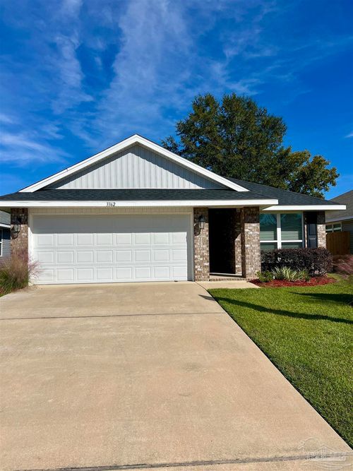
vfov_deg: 67.3
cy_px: 236
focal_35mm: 26
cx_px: 176
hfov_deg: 53.0
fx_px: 354
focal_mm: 5.7
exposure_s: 1/10309
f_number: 1.5
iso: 50
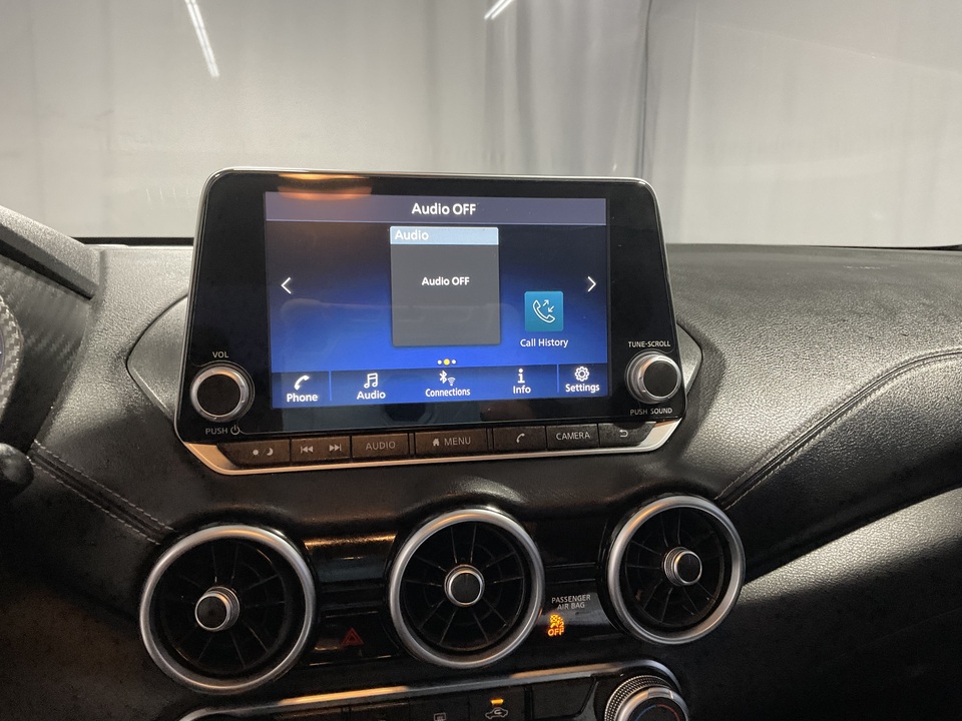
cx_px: 481
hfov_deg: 61.7
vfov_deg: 48.2
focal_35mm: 29
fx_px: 806
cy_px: 360
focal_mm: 3
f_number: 1.8
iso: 125
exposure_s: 1/60
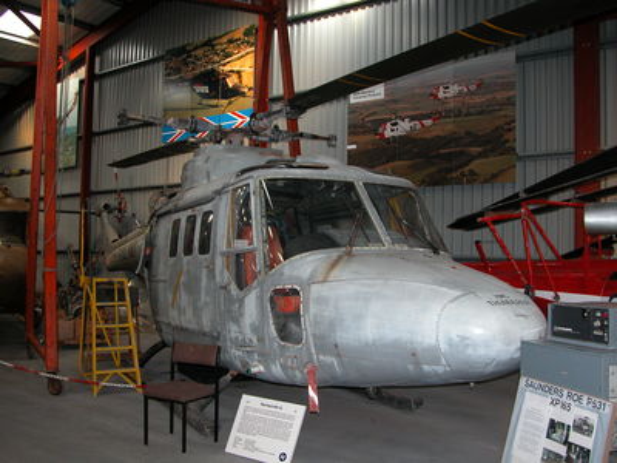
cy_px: 232
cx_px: 308
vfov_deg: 40.7
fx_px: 624
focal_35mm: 35
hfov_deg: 52.6
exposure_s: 1/60
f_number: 2.8
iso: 200
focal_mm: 8.9
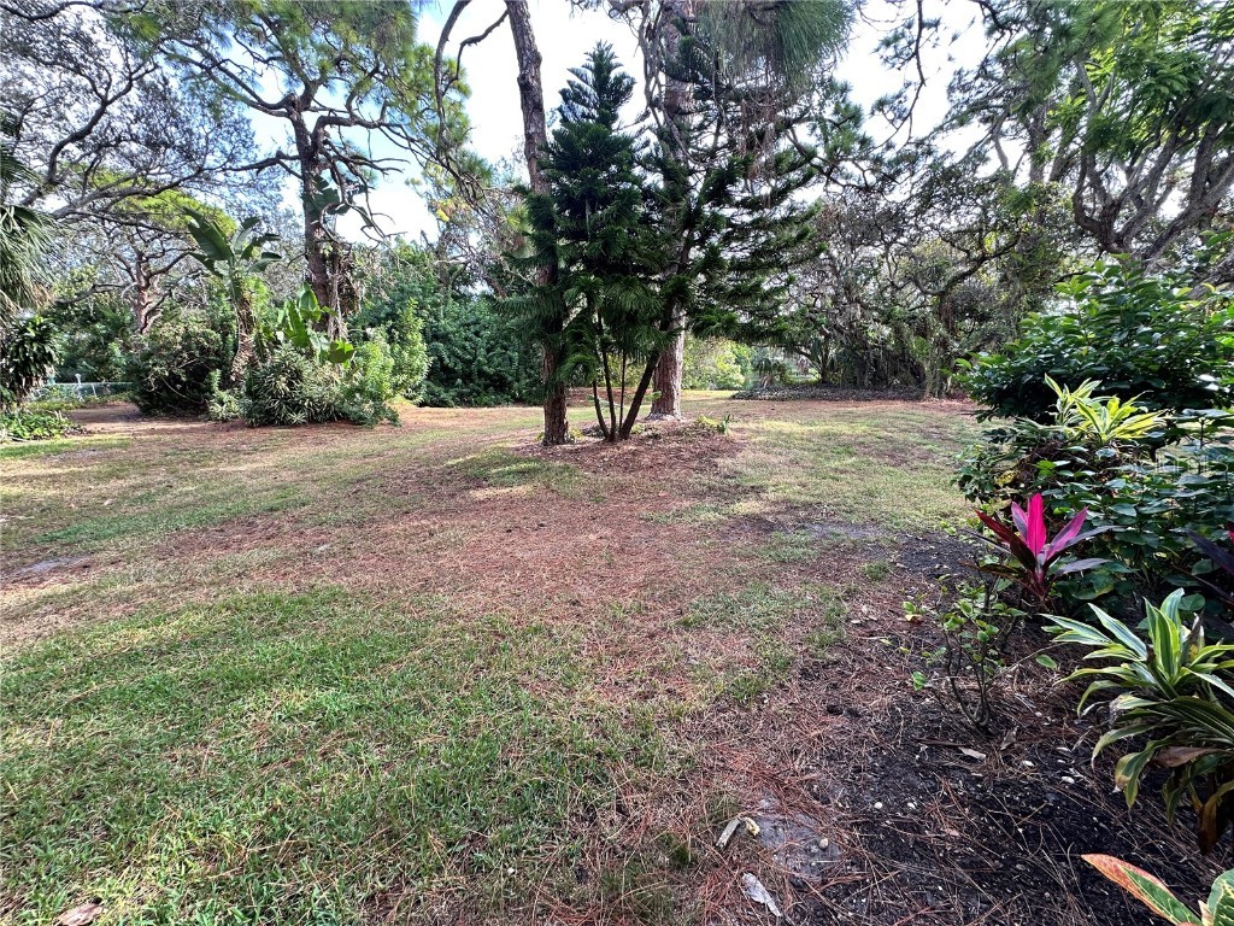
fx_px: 499
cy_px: 463
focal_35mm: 14
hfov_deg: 102.1
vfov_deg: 85.7
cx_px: 617
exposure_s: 1/99
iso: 40
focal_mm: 2.22
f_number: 2.2
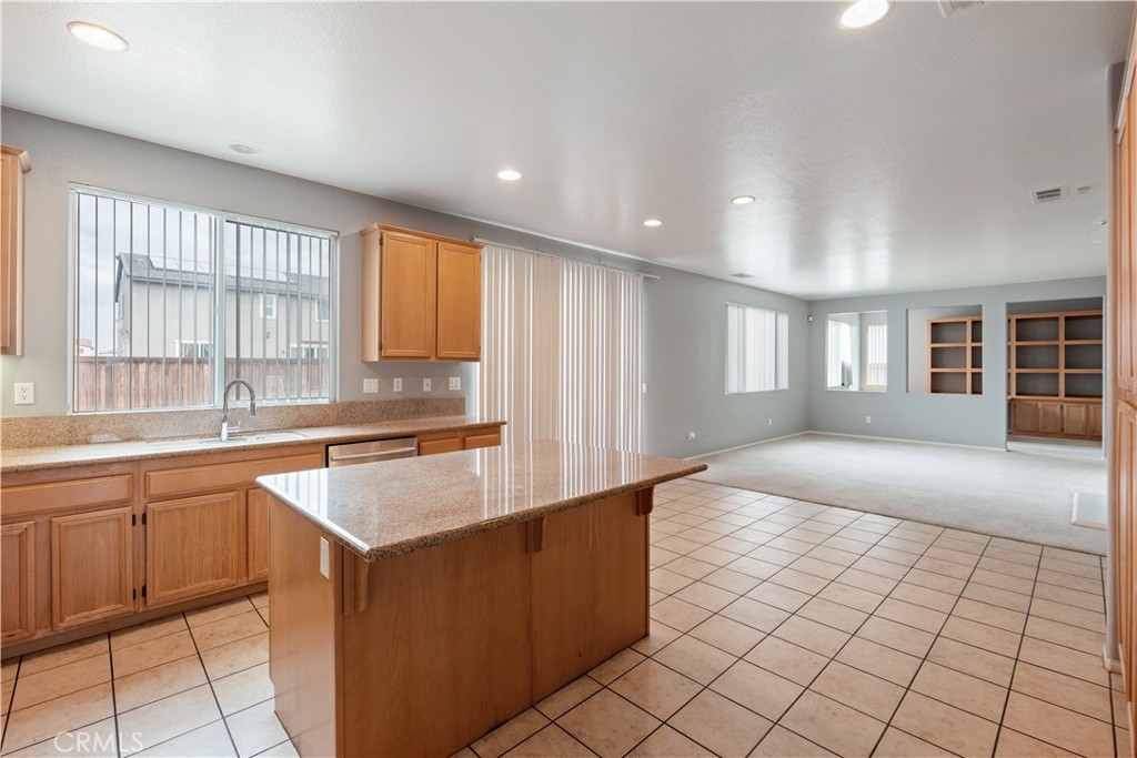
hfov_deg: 96.7
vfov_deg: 73.8
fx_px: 505
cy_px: 379
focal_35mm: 16
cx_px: 568
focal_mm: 16
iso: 250
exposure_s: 1/5
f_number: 7.1
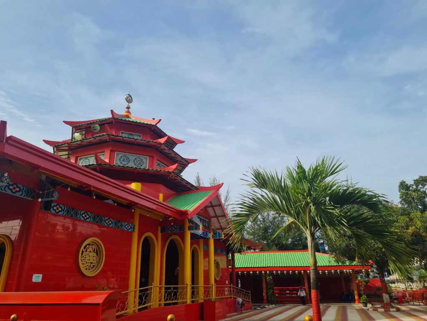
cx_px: 214
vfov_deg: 53.1
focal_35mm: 26
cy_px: 160
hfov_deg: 67.3
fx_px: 321
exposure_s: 1/2304
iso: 50
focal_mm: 5.4
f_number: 1.8
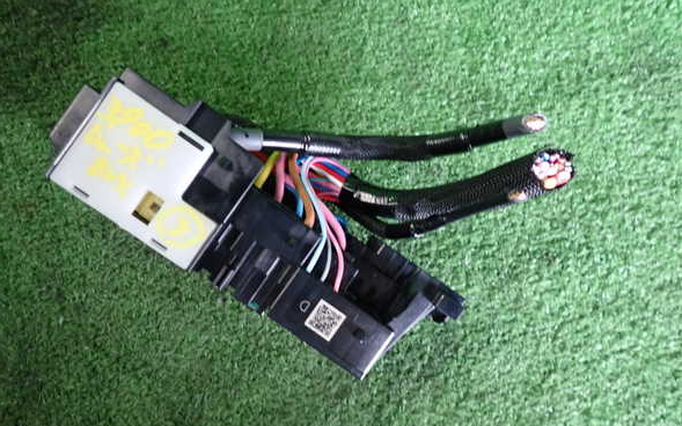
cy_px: 213
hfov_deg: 68.4
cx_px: 337
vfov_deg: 46.0
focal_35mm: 27
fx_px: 502
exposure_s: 1/30
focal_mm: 4.5
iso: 400
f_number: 2
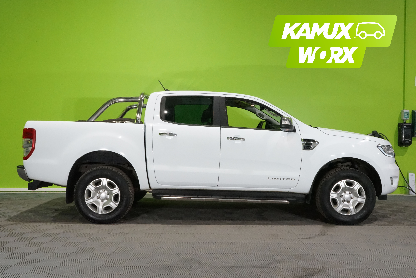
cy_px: 139
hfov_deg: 55.8
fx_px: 393
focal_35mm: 34
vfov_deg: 38.9
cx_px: 208
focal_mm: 34
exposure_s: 1/25
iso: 6400
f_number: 25
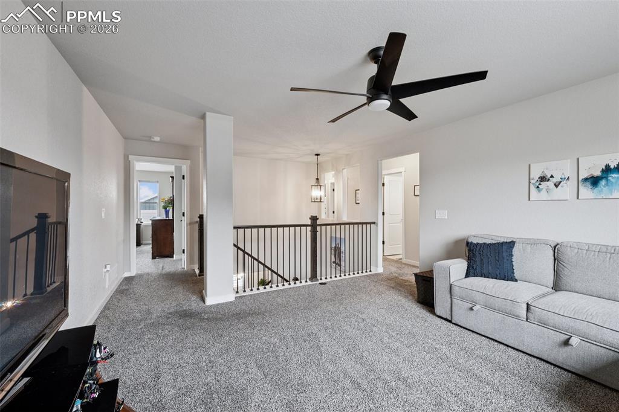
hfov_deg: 104.3
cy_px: 206
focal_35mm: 14
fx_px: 241
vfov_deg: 81.2
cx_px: 310
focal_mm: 14
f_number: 11
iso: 800
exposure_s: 1/5
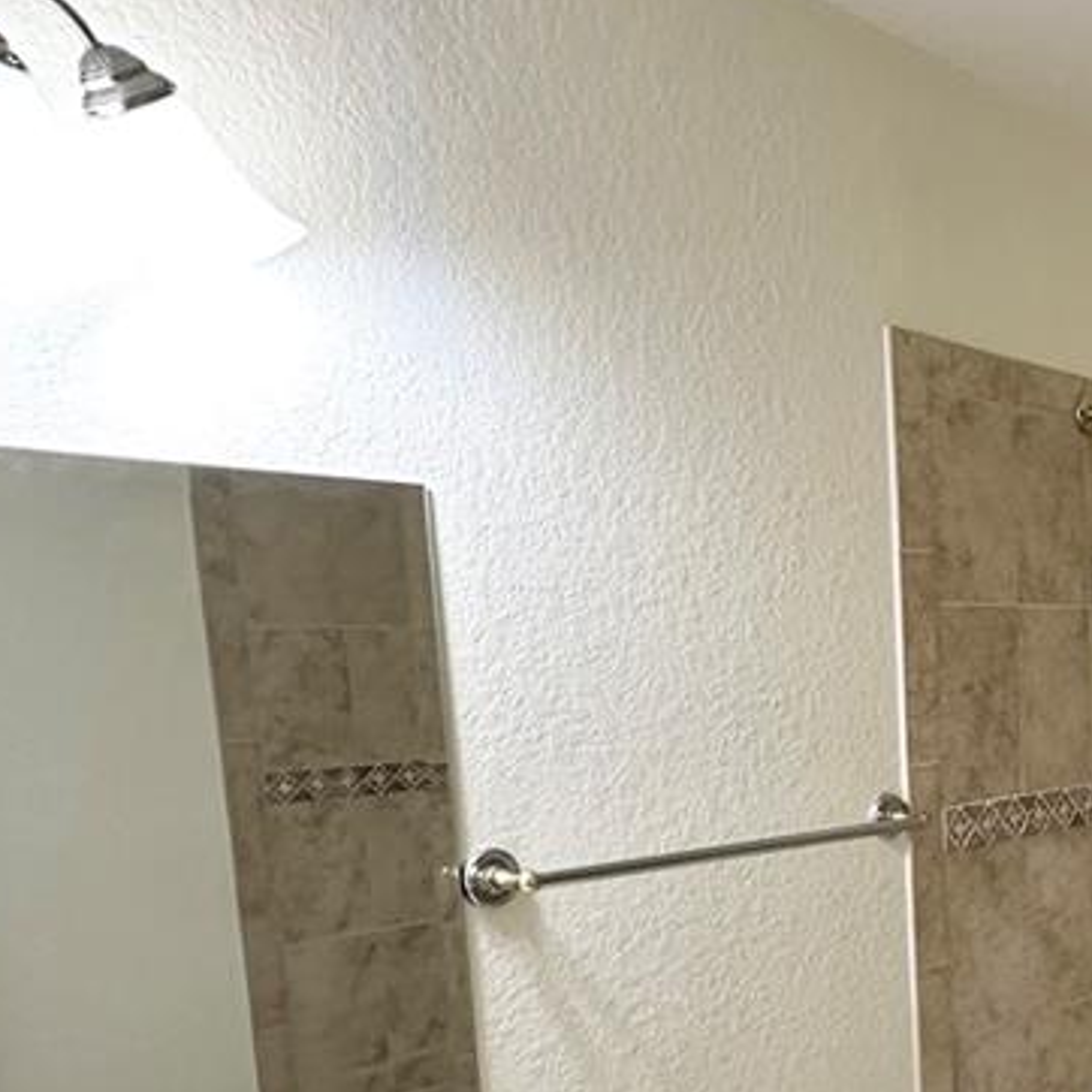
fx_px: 1463
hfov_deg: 34.8
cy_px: 860
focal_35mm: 41
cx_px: 1222
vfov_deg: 39.5
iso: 250
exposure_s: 1/120
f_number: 2.2
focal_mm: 2.22
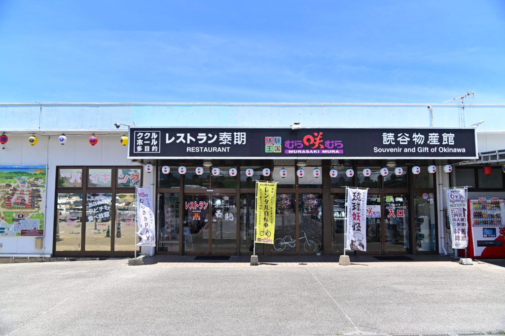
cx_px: 252
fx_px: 420
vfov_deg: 43.5
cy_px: 168
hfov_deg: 62.0
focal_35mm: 30
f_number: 4
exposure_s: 1/800
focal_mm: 30
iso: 100
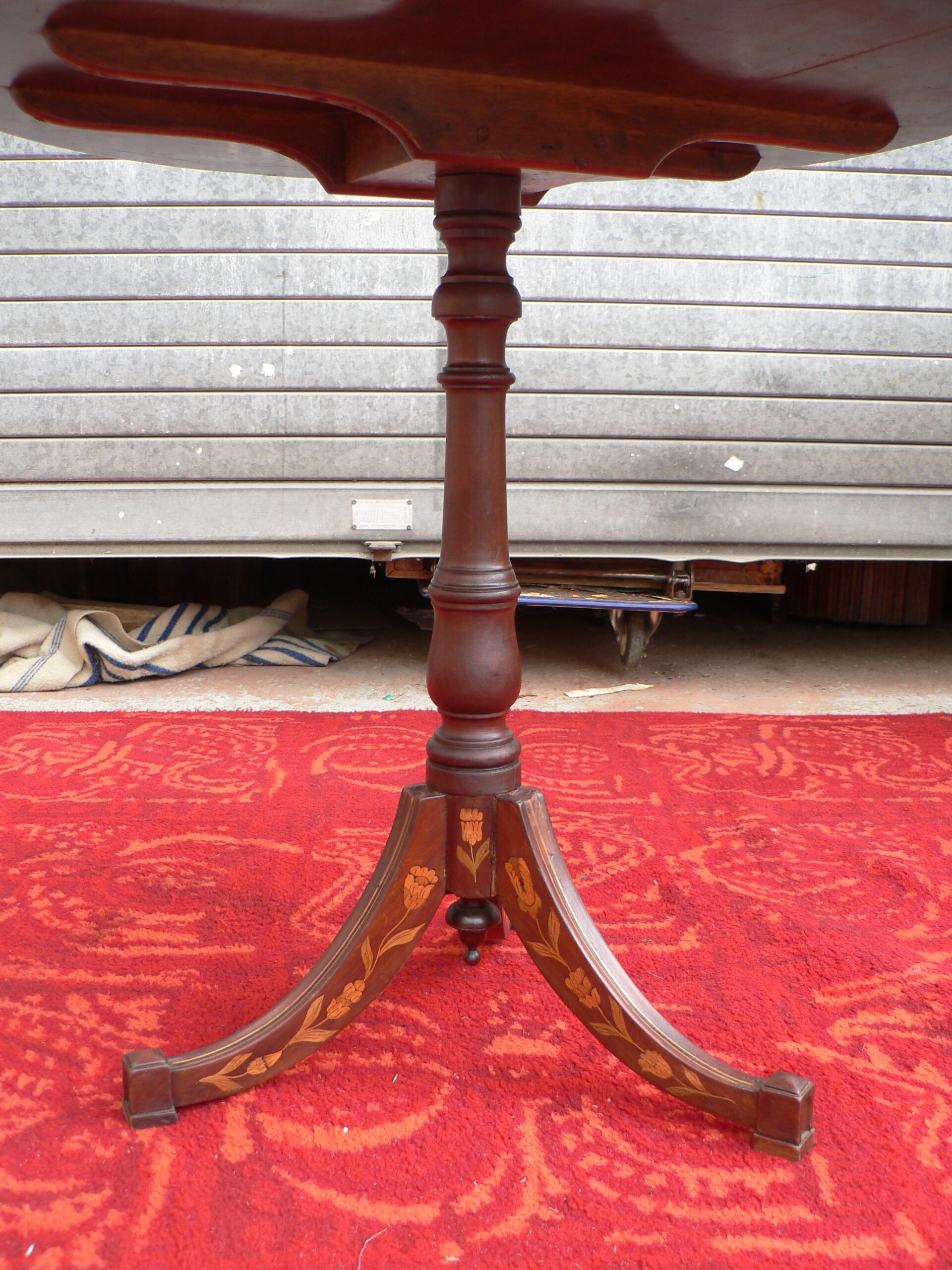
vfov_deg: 51.4
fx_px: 1320
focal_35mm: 36
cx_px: 476
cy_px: 635
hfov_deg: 39.7
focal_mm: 6
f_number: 2.8
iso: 80
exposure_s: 1/80
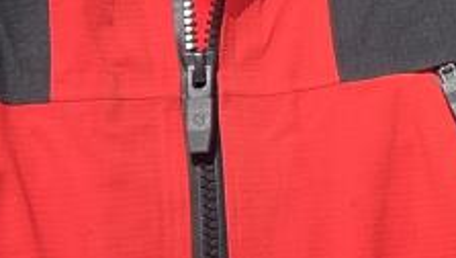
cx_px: 898
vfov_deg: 9.3
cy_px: -399
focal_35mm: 115
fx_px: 1392
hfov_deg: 15.2
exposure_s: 1/1148
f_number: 2.2
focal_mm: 2.71
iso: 25
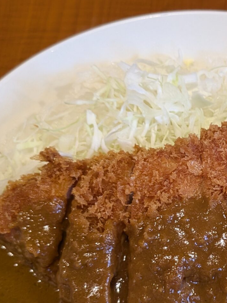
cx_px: 232
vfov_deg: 29.4
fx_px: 568
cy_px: 226
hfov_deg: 21.7
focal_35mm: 65
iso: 111
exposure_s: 1/32.2
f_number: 1.7
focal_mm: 4.53
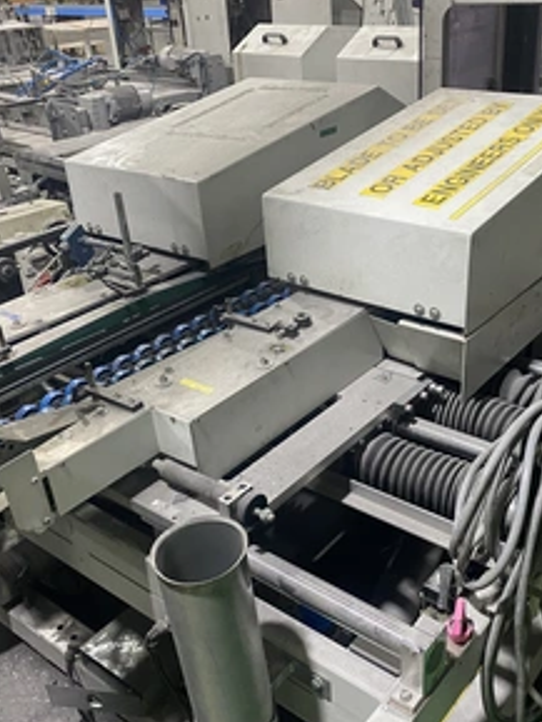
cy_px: 375
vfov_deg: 51.3
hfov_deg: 39.5
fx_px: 751
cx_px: 325
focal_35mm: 36
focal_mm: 4.25
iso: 250
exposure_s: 1/50
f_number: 1.8
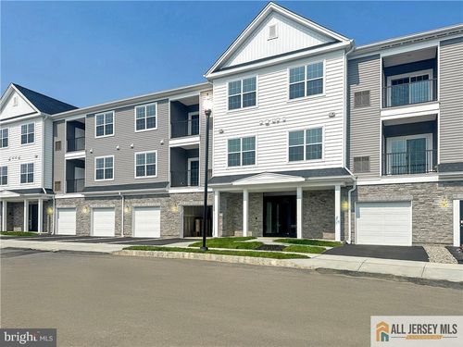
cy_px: 174
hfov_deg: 71.6
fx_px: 321
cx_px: 232
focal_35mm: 24
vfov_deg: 56.8
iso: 80
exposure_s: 1/10753
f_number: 1.78
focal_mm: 6.86
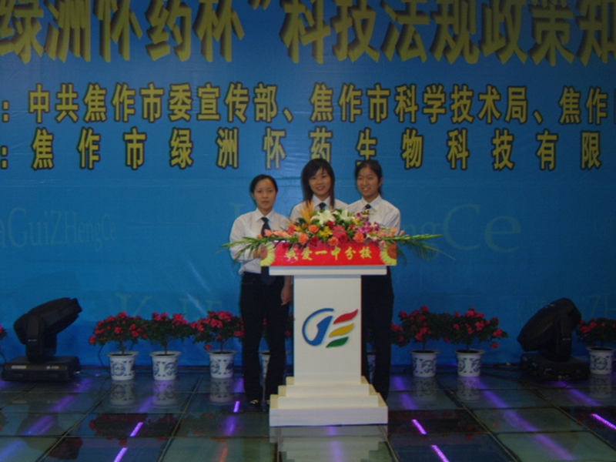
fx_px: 676
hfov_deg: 49.0
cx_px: 308
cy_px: 231
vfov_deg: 37.7
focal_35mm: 38
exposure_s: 1/60
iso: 141
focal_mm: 9.86
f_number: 2.7
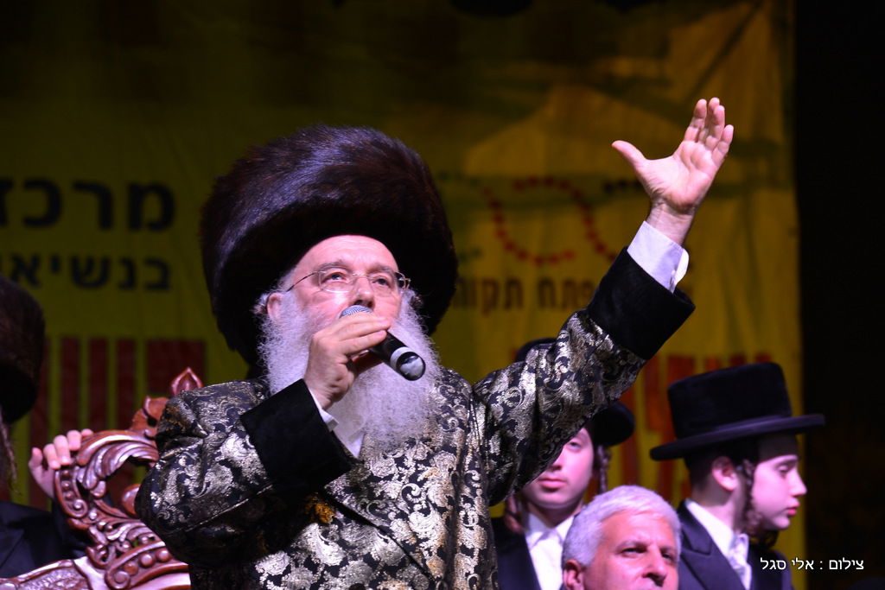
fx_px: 2754
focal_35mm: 112
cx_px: 442
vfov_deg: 12.2
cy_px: 295
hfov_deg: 18.3
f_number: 5
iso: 1000
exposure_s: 1/80
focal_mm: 112
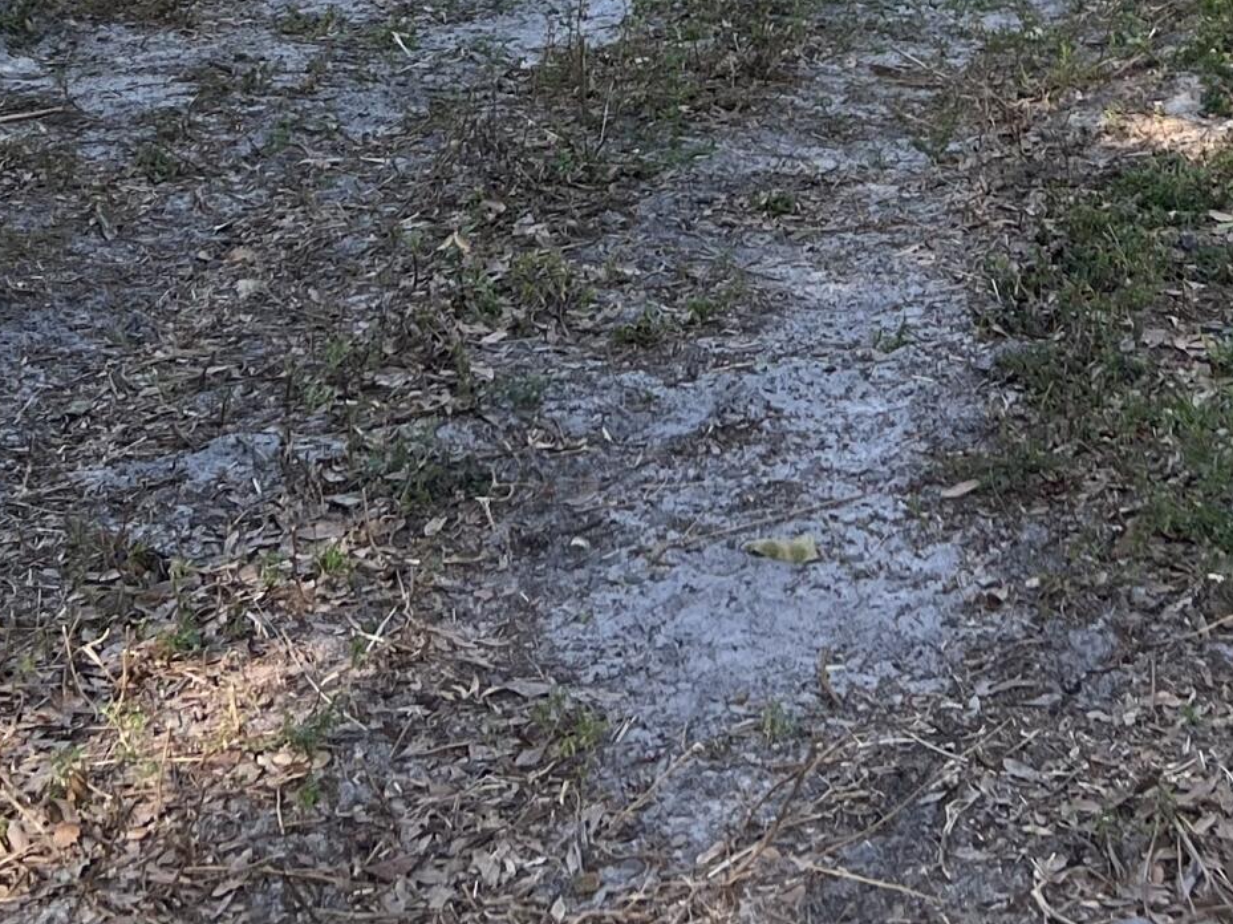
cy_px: -554
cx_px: 937
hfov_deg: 23.0
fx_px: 2991
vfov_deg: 15.8
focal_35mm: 84
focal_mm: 5.7
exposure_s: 1/840
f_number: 1.5
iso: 50
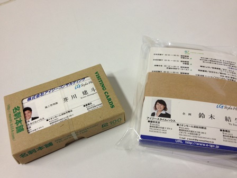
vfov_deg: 40.7
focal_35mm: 35
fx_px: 240
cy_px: 89
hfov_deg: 52.6
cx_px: 118
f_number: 2.4
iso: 64
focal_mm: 4.28
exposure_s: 1/24
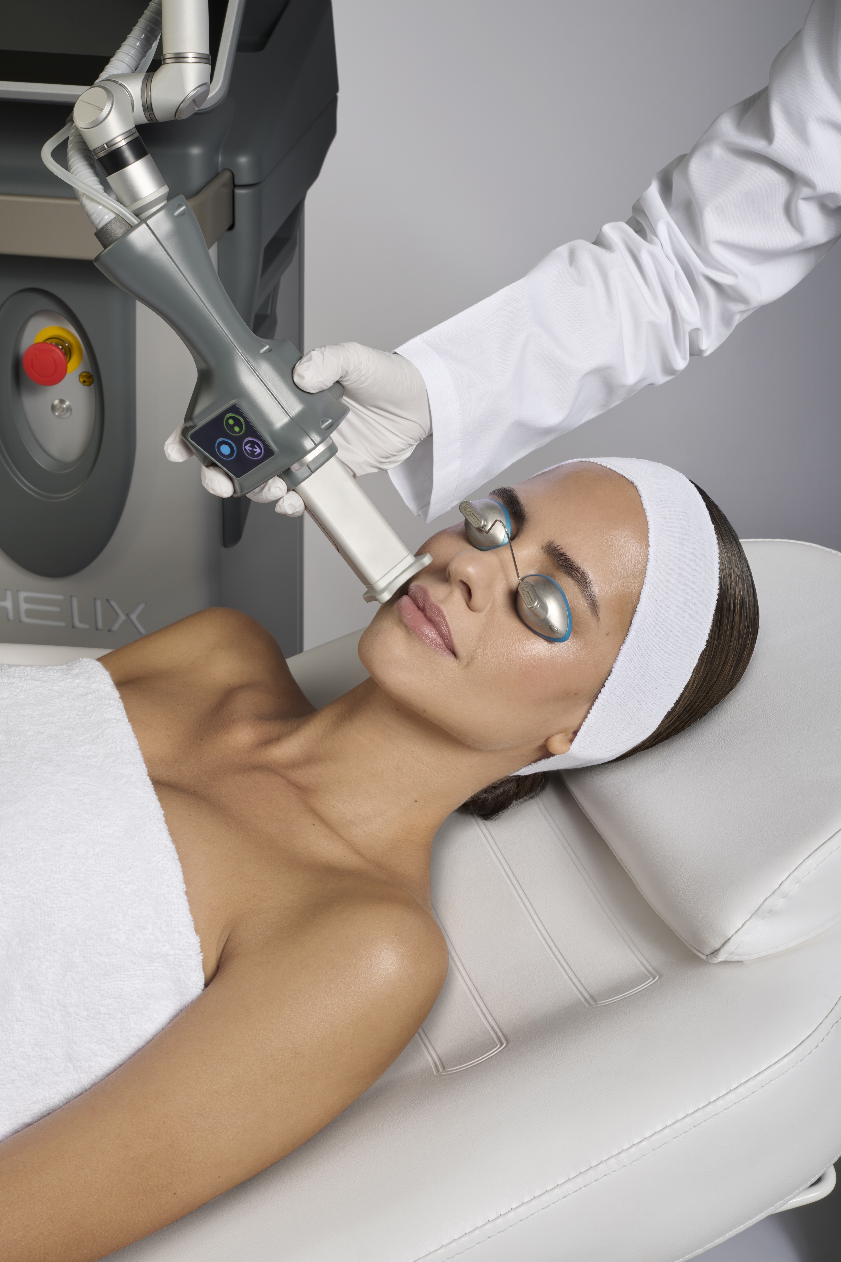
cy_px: 631
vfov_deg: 39.6
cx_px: 420
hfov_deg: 27.0
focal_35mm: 50
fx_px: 1752
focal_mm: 50
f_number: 14
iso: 100
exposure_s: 1/160
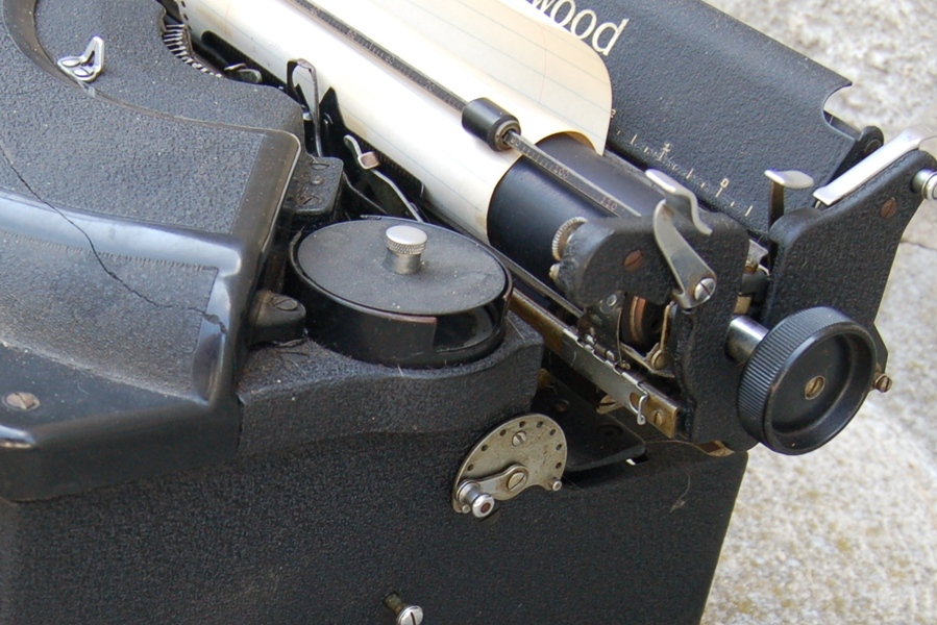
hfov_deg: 49.5
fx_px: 1015
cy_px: 312
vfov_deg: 34.2
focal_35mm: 39
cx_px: 468
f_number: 5
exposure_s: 1/100
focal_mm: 26
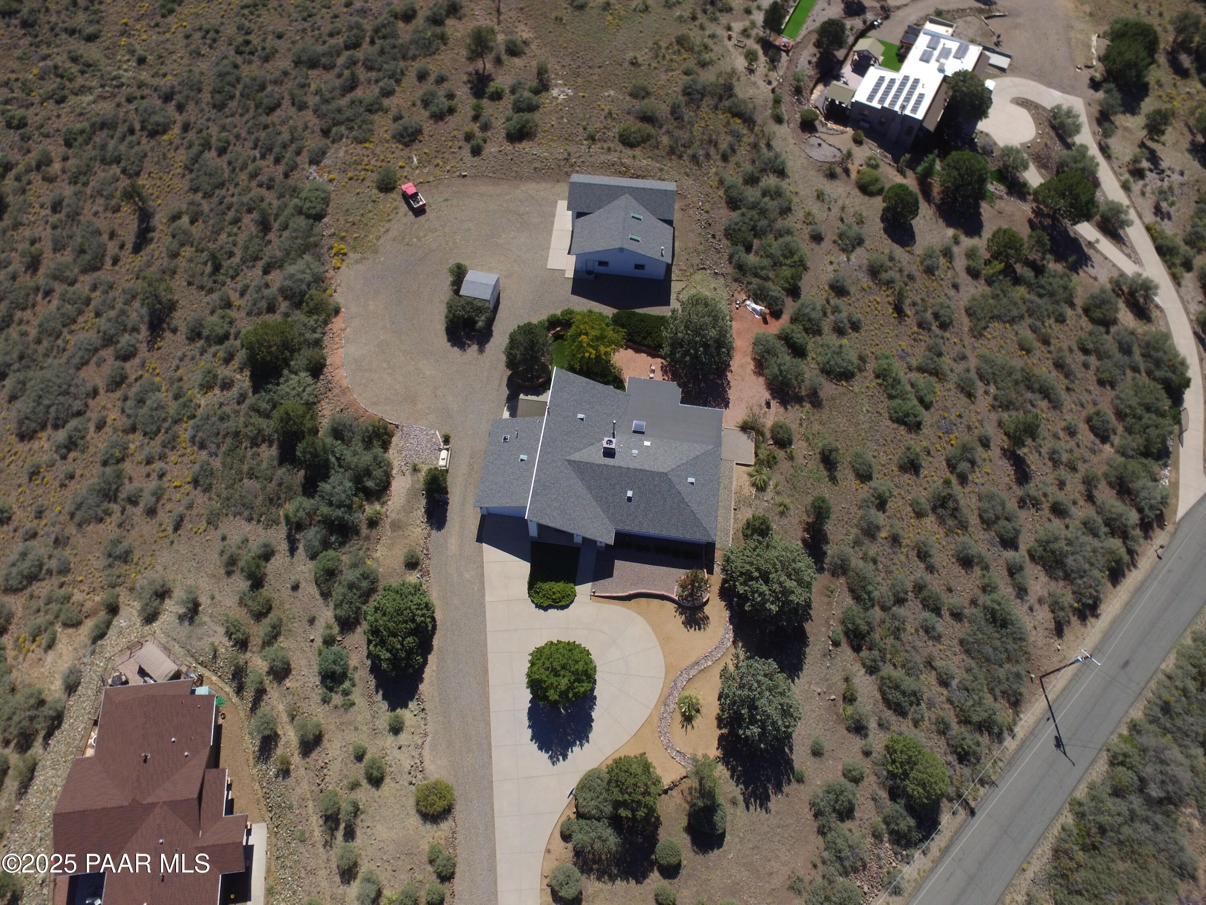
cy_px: 452
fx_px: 697
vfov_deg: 66.0
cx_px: 603
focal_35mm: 20
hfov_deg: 81.7
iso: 100
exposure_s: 1/1374
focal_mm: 3.61
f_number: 2.8
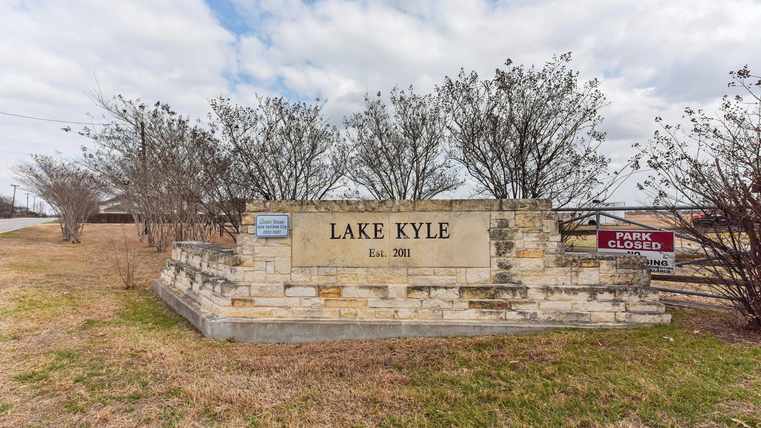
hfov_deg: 95.9
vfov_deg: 63.9
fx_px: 343
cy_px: 216
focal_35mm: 17
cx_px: 380
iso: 800
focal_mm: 16
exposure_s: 1/3200
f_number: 8
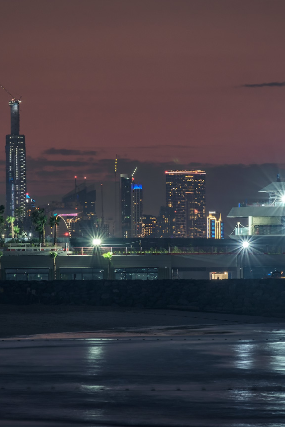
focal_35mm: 342
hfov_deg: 4.0
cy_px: 222
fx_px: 4063
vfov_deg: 6.0
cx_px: 132
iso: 320
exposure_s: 3.1
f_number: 11
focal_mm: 140
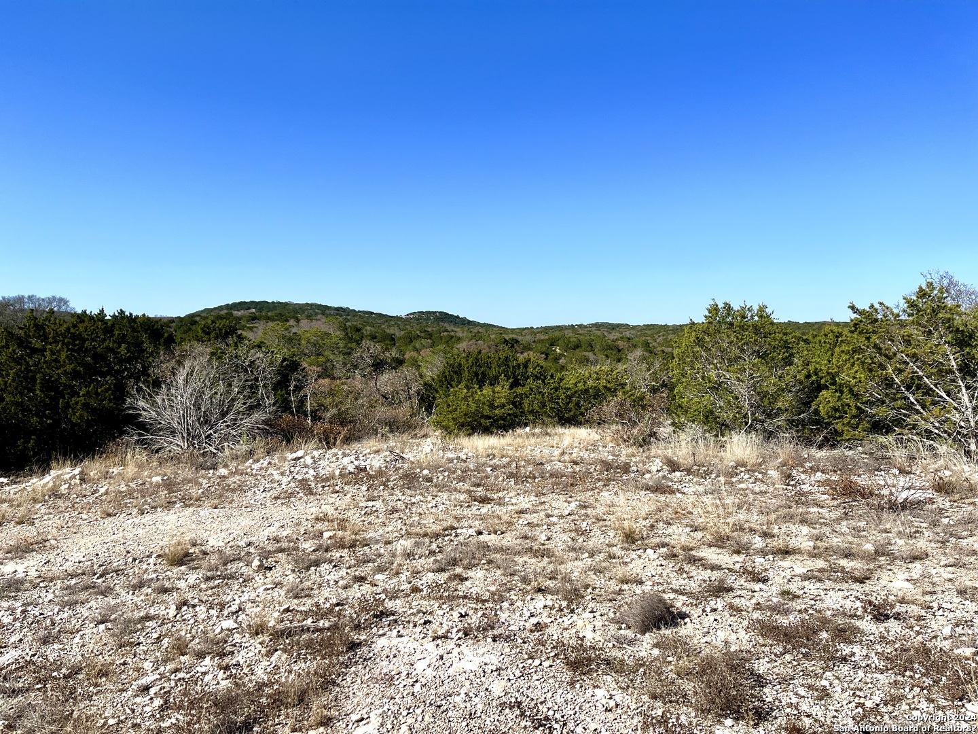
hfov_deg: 67.3
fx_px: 735
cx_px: 489
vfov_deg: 53.1
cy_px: 367
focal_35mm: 26
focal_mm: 5.1
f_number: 1.6
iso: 50
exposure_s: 1/4651
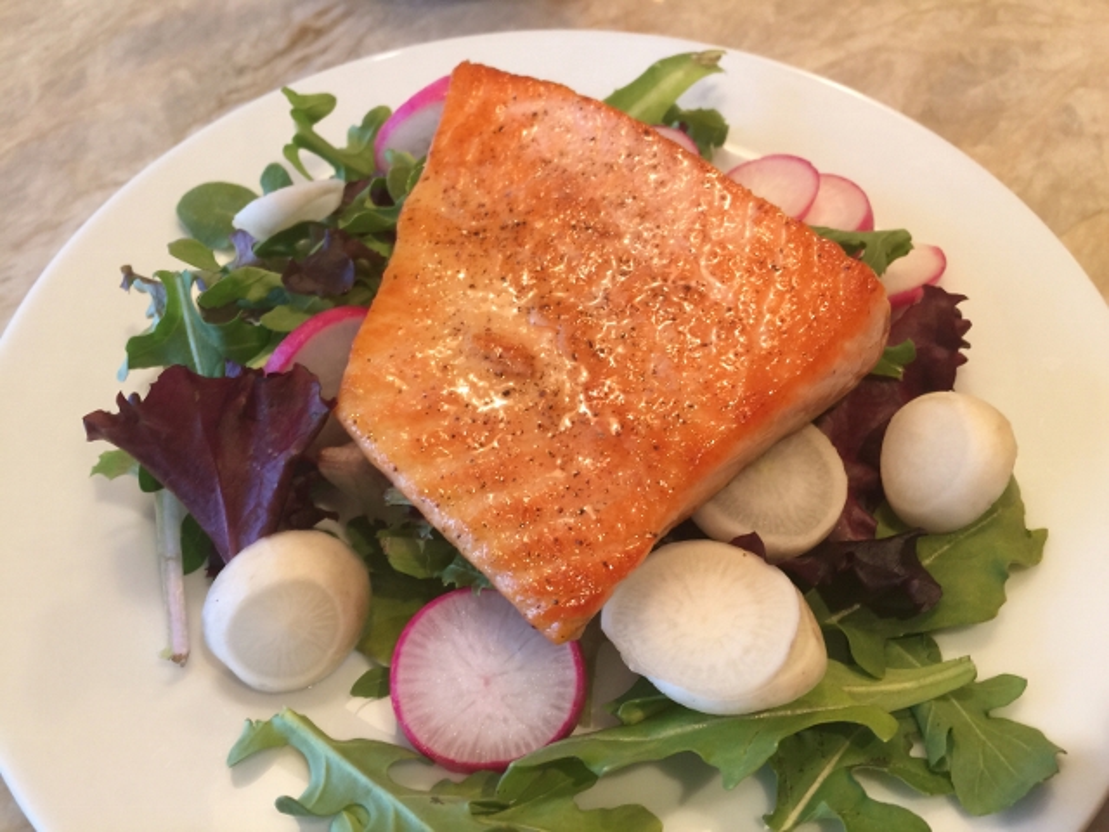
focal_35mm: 29
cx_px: 554
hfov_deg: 61.7
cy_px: 416
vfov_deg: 48.2
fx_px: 929
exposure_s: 1/15
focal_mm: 4.15
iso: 40
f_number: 2.2
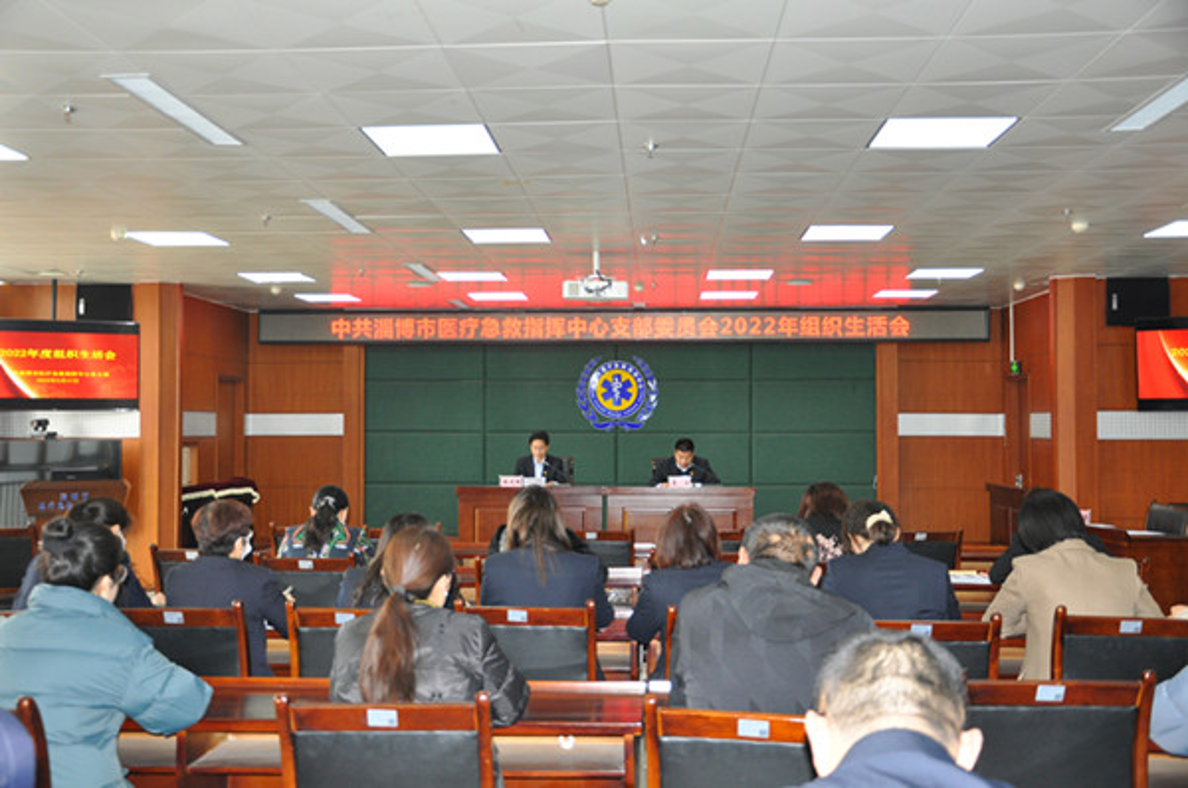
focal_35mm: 39
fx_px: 1285
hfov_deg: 49.6
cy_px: 394
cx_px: 594
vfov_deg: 34.1
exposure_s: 1/60
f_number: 4
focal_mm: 26
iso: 800
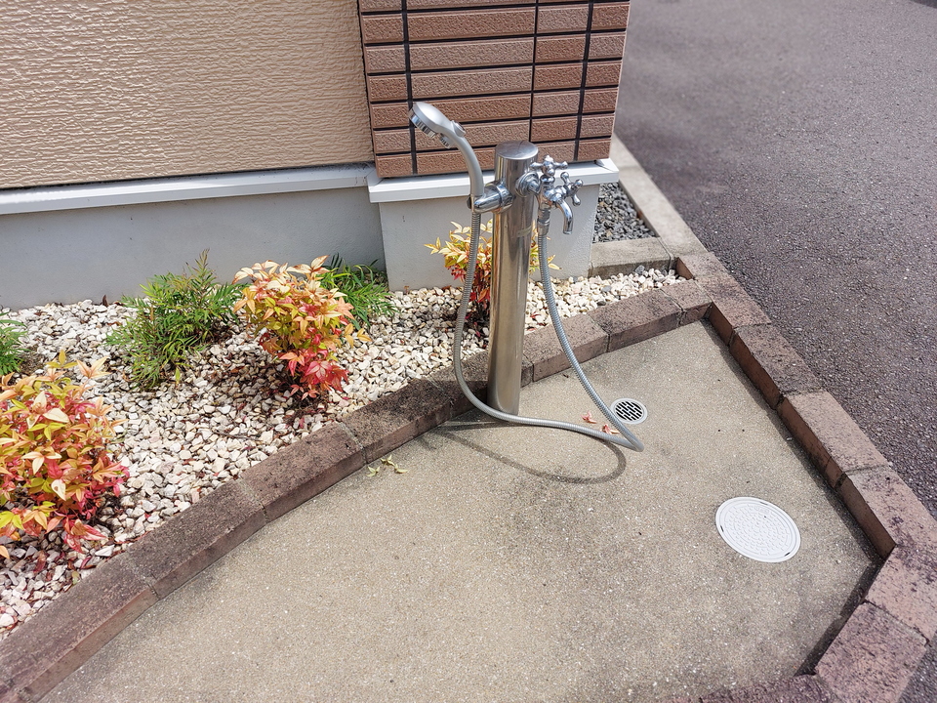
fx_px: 650
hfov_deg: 71.6
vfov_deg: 56.8
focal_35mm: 24
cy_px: 352
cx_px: 468
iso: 25
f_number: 1.8
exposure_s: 1/1393
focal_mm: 5.23
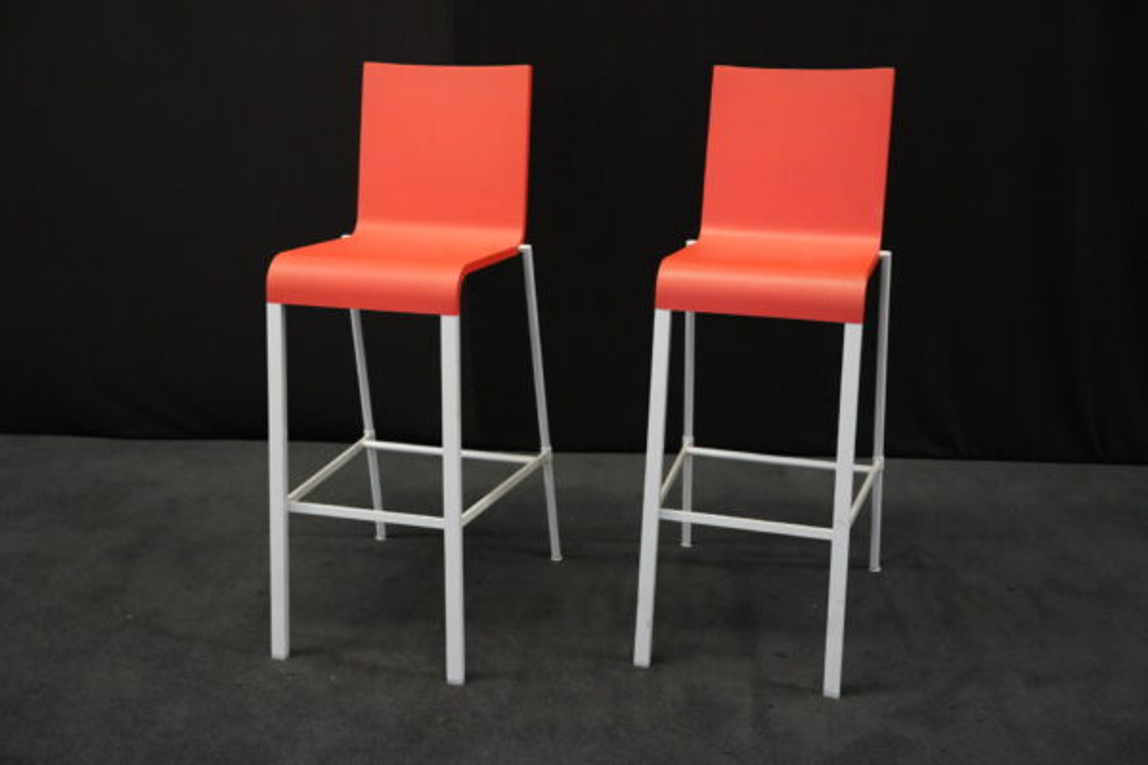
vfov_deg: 35.9
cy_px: 382
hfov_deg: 51.9
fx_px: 1180
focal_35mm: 37
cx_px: 574
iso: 6400
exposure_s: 1/160
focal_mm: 37
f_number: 4
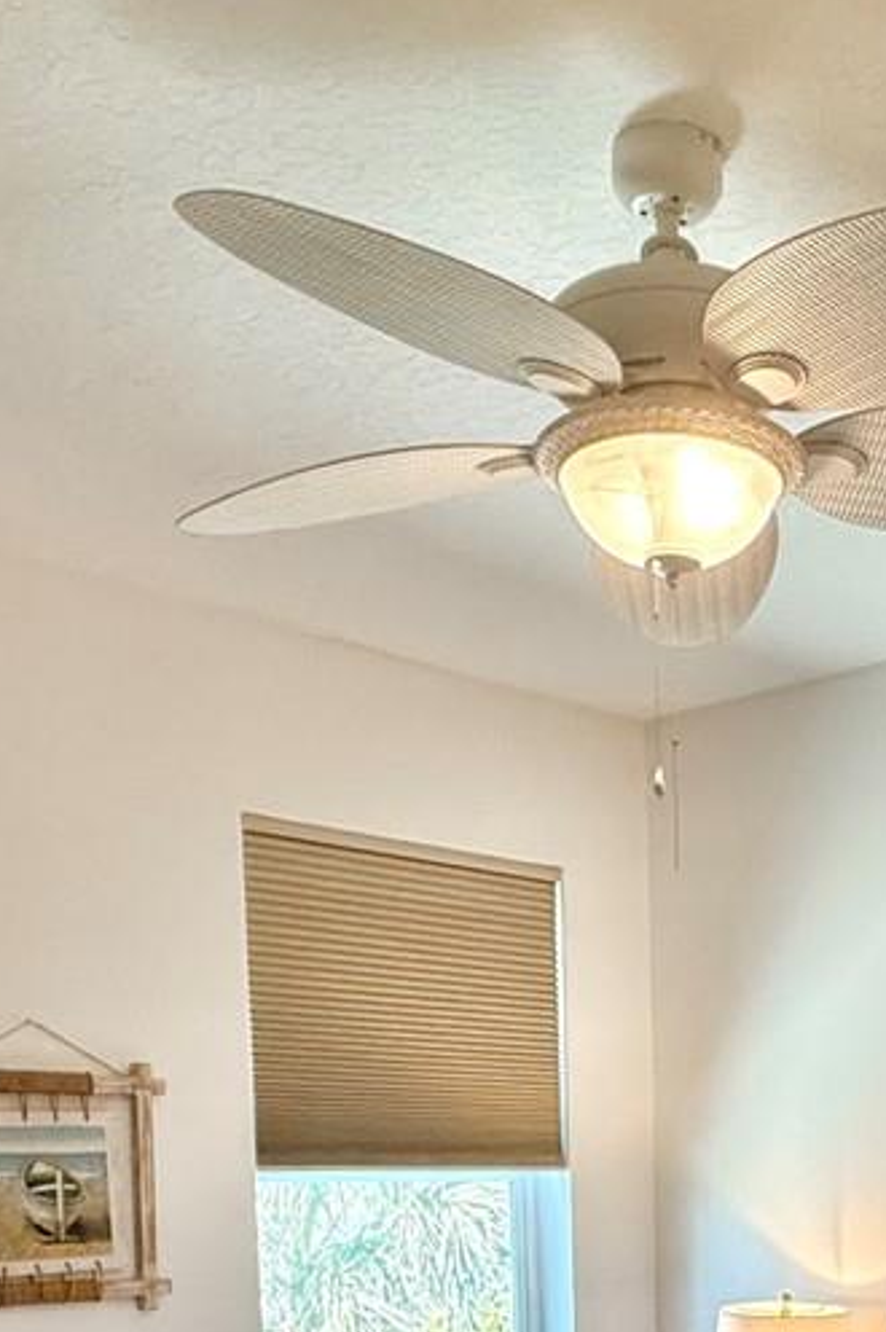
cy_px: 1375
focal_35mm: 47
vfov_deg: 36.9
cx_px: 816
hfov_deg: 27.5
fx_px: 1737
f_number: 2.2
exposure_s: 1/120
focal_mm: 2.22
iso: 250
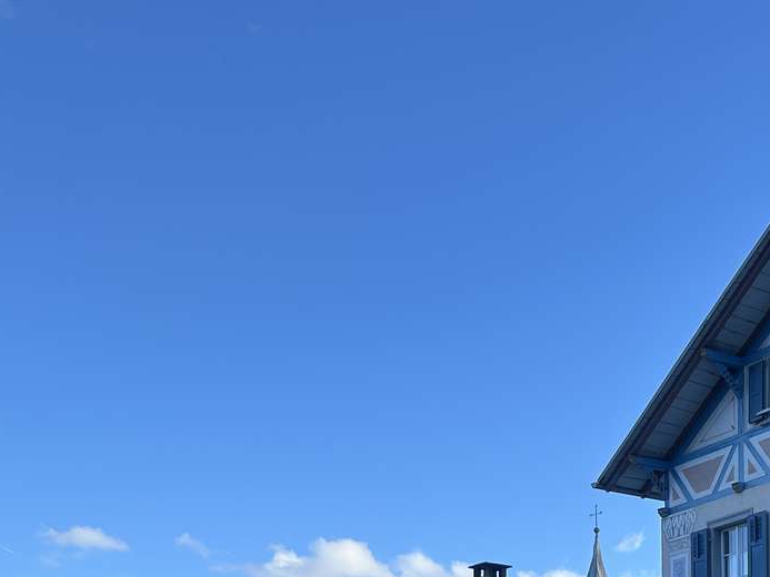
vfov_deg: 23.0
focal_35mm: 60
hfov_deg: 31.7
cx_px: 564
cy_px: 631
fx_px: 1335
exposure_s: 1/1412
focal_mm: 5.7
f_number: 1.5
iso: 50
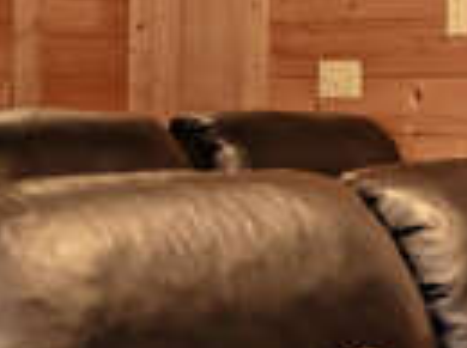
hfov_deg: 20.2
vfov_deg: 16.0
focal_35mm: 91
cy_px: 54
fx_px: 1225
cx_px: 568
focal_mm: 16
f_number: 7.1
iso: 2000
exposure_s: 1/30
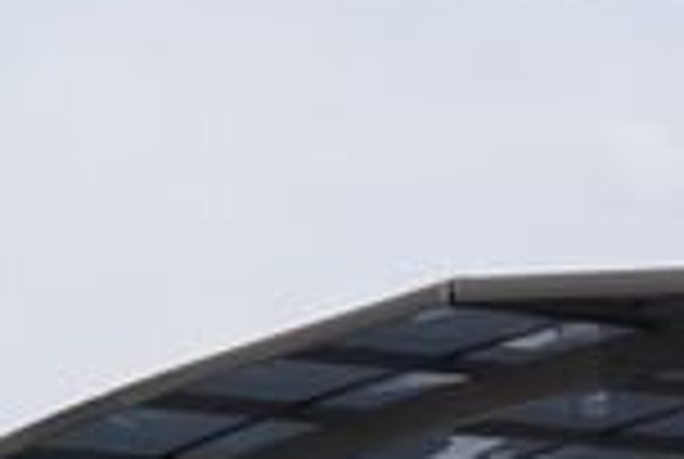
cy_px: 1505
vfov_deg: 6.3
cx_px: -374
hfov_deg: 10.2
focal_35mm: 195
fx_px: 3712
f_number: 8
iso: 100
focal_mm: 29
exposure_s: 1/250
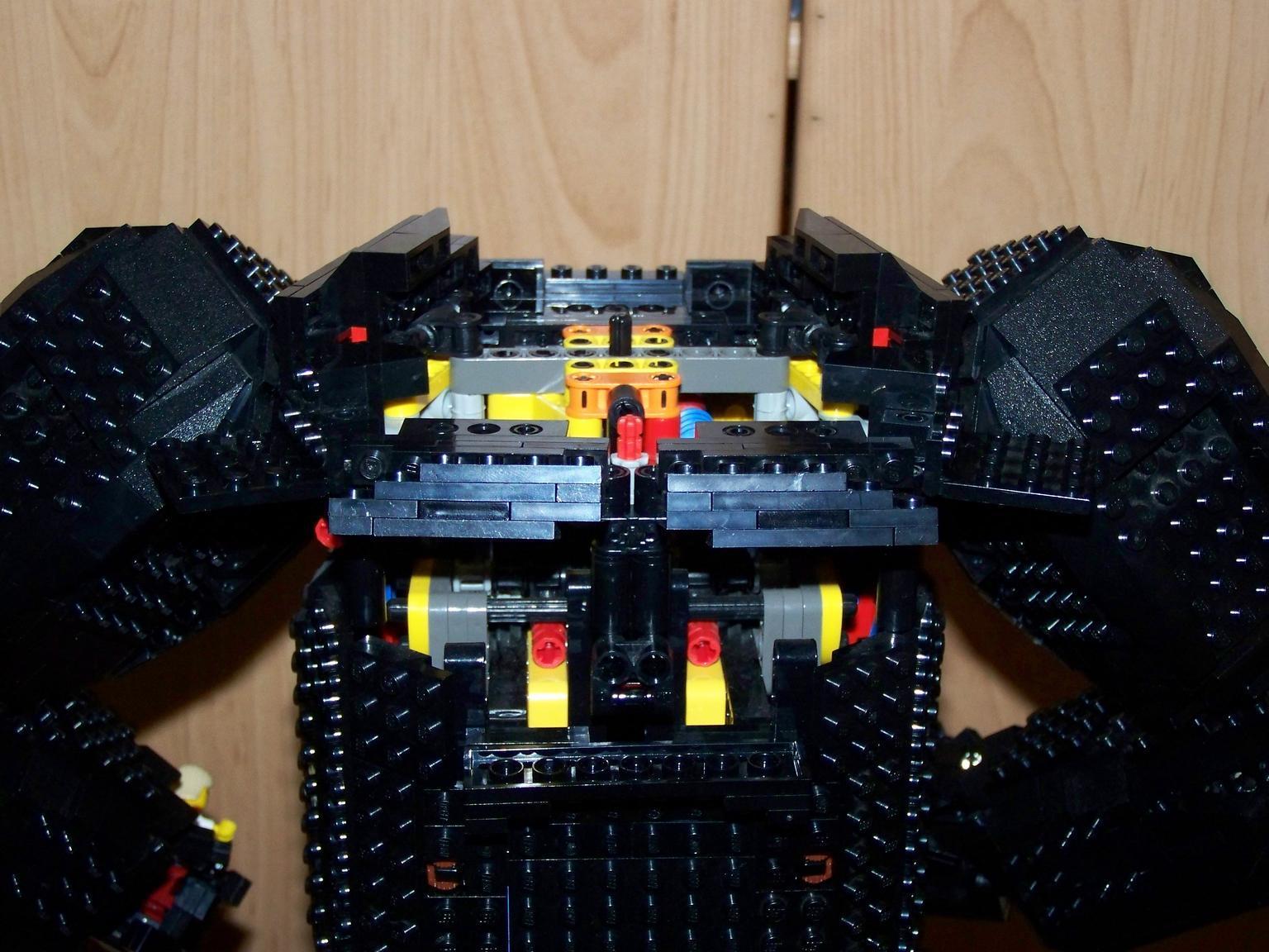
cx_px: 634
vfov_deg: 22.6
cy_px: 476
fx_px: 2383
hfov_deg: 29.8
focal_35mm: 65
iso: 200
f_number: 3.2
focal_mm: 10.7
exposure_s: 1/40
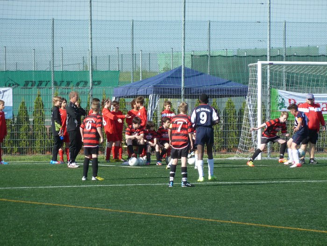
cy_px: 123
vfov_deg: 5.0
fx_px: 2834
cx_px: 164
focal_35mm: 300
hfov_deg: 6.6
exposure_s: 1/500
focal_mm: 49.2
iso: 160
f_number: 4.9
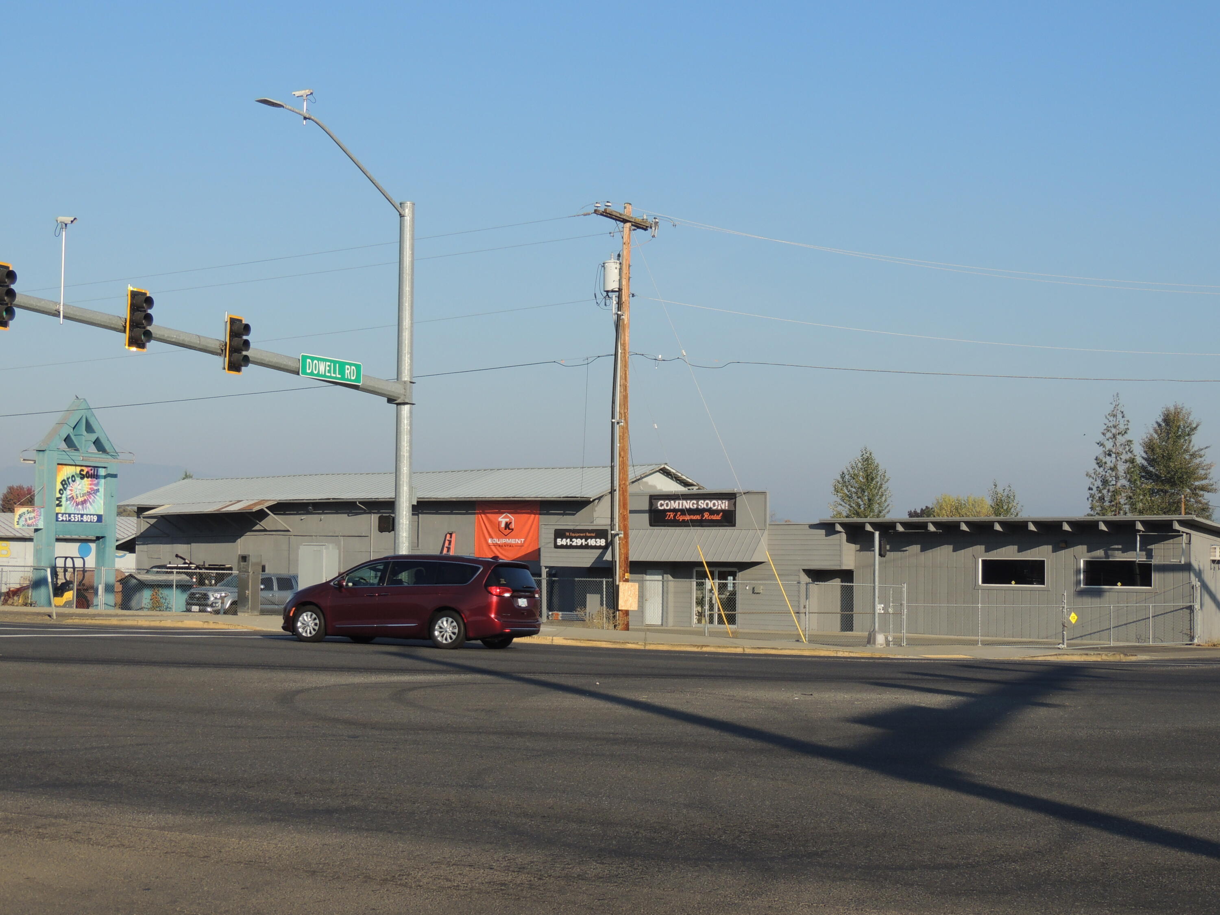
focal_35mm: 50
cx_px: 610
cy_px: 458
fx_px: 1762
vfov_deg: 29.1
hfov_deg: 38.2
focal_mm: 8.9
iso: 100
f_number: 3.6
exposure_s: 1/1000
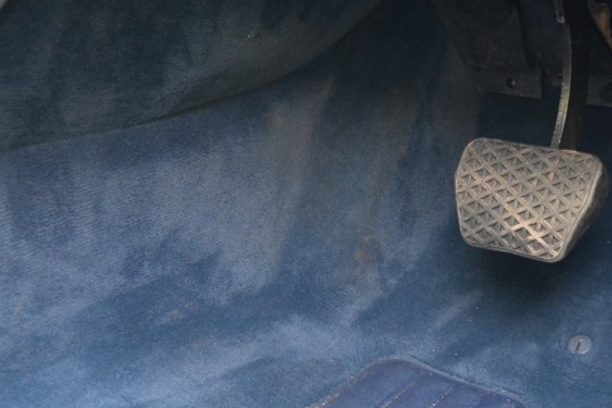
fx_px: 1344
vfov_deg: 17.2
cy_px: 161
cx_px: 351
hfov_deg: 25.6
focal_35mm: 79
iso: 3200
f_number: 4
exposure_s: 1/20
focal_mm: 25
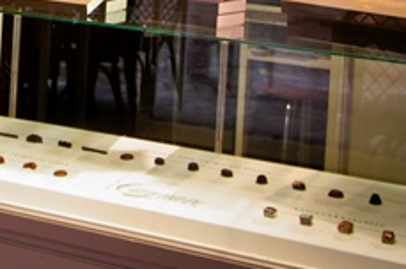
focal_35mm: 121
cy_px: -147
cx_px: -92
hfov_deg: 16.2
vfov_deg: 10.9
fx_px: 1360
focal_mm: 23
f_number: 4
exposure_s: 1/40
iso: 250
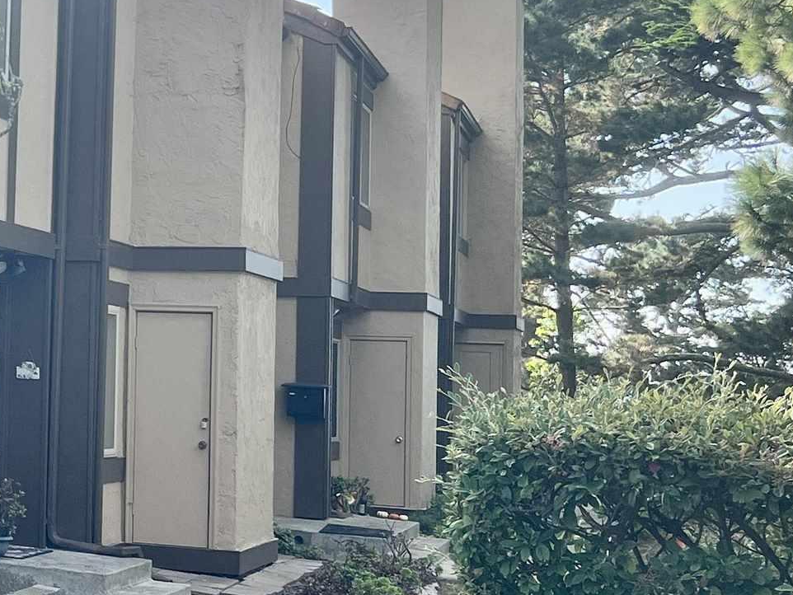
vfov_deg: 17.8
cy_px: 213
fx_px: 1902
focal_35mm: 83
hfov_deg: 21.3
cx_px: -237
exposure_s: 1/1575
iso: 50
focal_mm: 5.7
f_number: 1.5
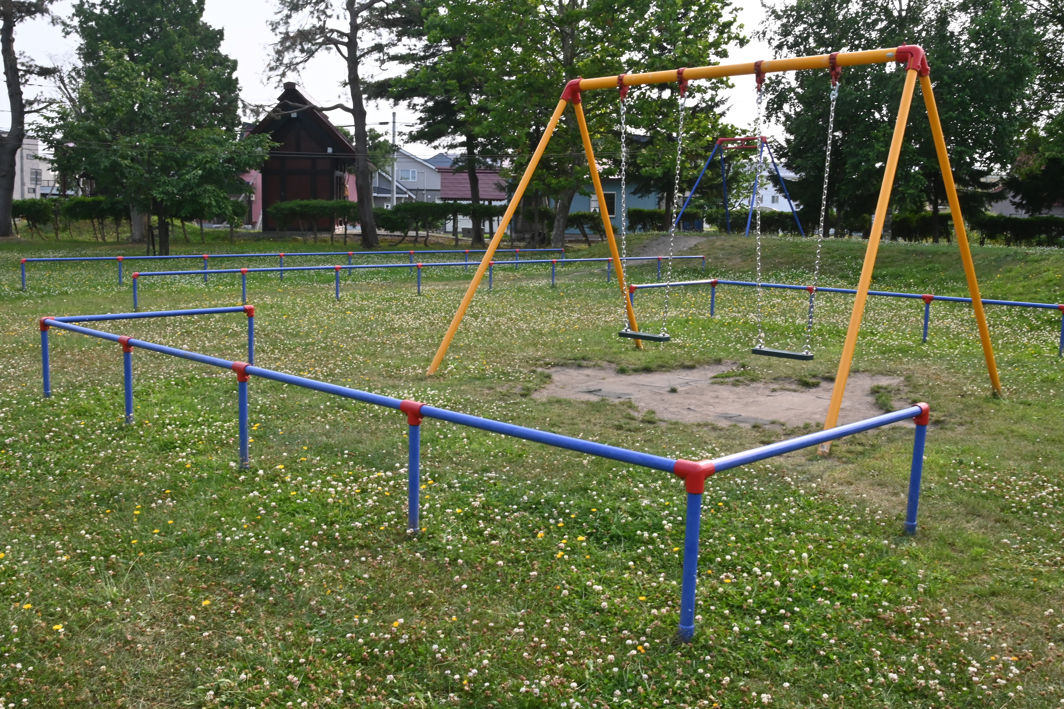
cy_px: 354
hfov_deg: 57.2
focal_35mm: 33
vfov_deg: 40.0
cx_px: 532
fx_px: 975
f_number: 25
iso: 800
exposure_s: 1/100
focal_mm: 22
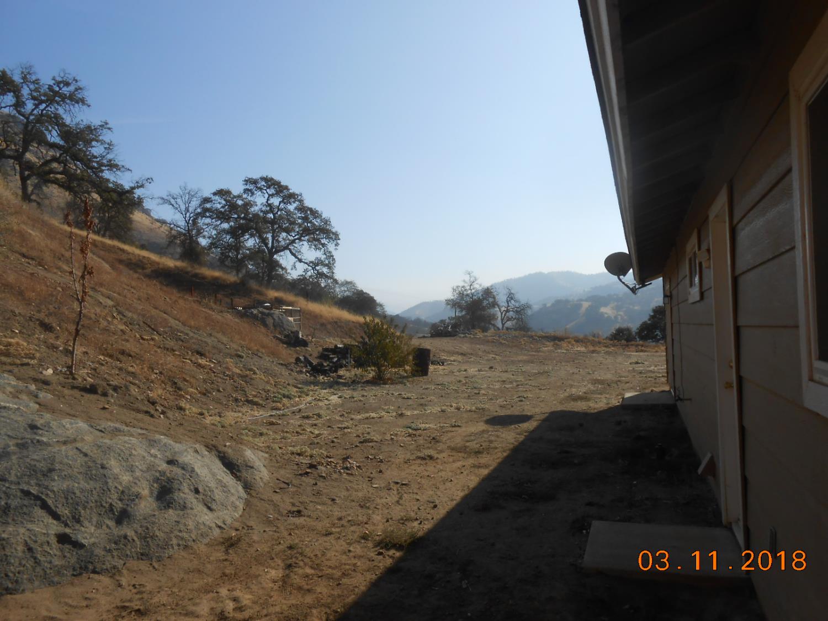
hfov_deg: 67.3
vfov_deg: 53.1
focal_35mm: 26
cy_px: 310
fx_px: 622
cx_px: 414
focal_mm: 4.6
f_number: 3.5
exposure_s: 1/1500
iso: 80
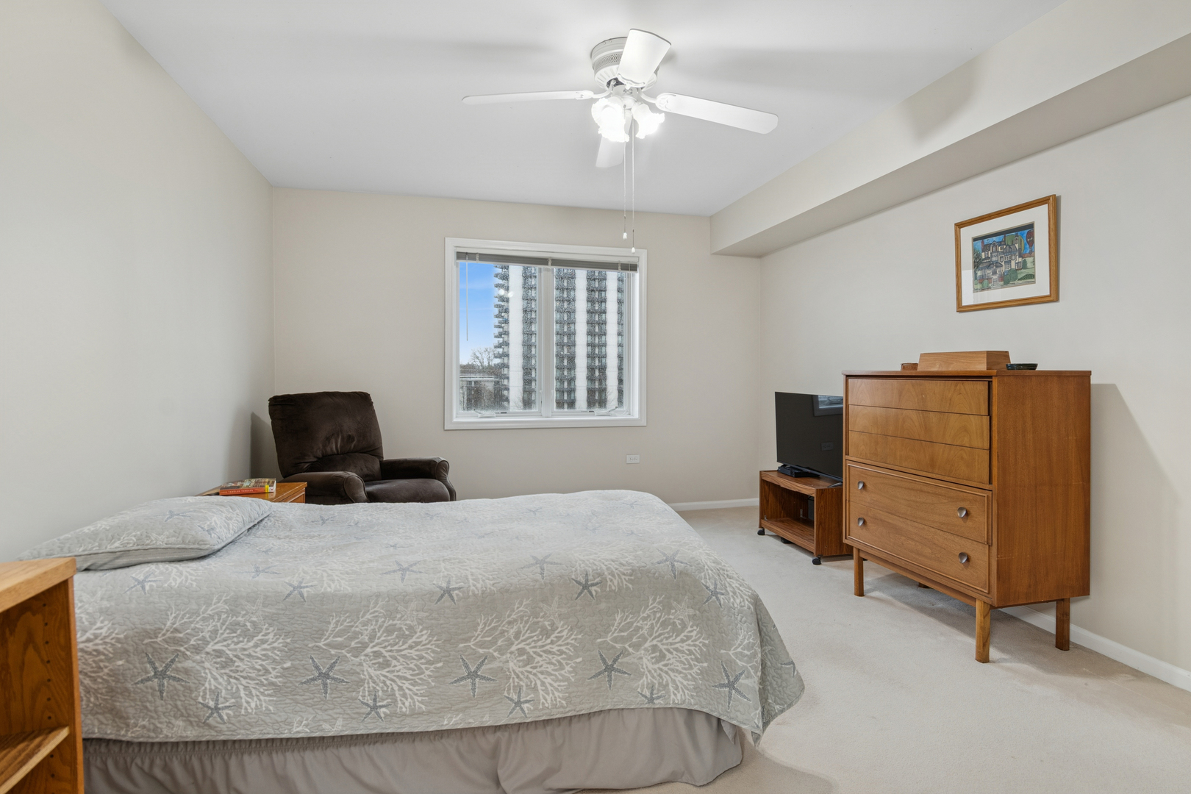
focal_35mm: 18
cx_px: 596
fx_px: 595
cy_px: 397
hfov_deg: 90.0
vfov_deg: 67.4
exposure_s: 1/10
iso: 320
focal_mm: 12
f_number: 8
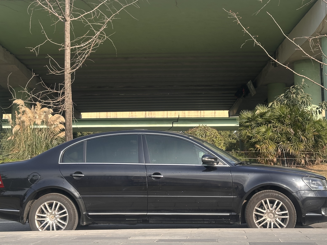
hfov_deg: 31.2
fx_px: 586
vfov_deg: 23.6
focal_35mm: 62
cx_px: 162
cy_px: 103
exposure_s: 1/1227
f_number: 1.78
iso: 64
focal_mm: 6.86
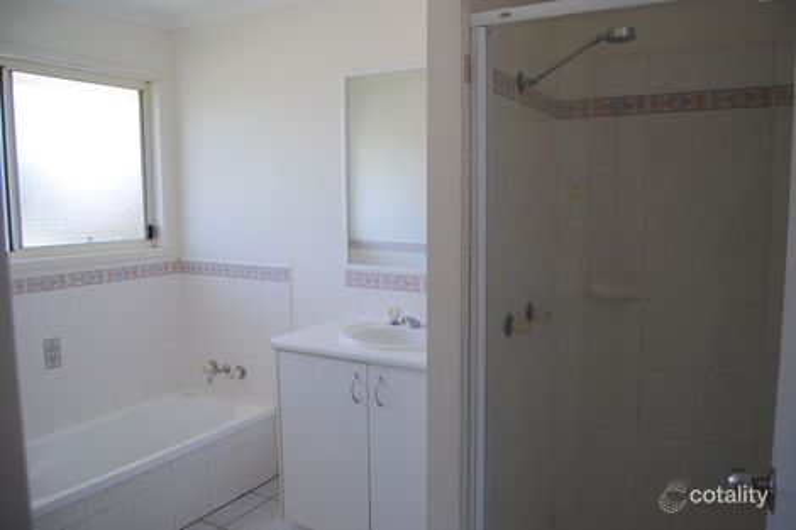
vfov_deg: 47.9
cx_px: 398
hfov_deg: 67.4
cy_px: 265
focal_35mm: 27
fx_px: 597
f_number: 4.5
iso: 200
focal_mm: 18
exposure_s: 1/80
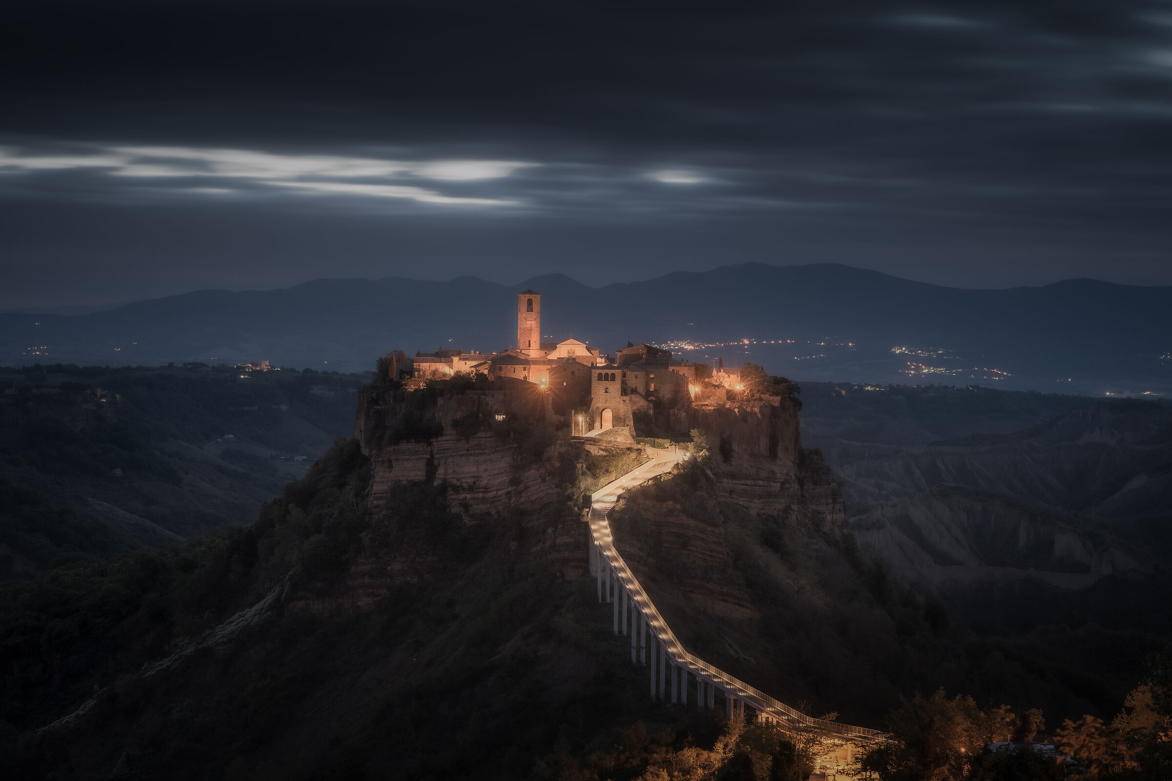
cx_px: 586
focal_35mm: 73
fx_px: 2376
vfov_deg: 18.7
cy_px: 390
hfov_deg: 27.7
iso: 200
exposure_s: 25
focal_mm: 73
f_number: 5.6
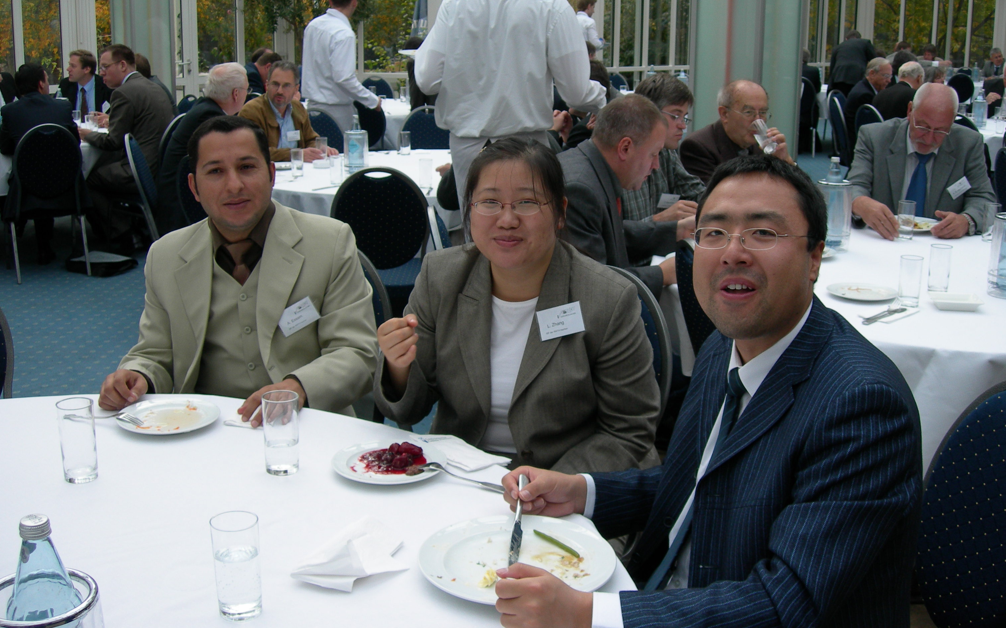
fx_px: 1124
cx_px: 500
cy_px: 294
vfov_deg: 31.2
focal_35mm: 41
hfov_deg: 48.2
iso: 50
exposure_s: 1/120
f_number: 2.8
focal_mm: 7.8
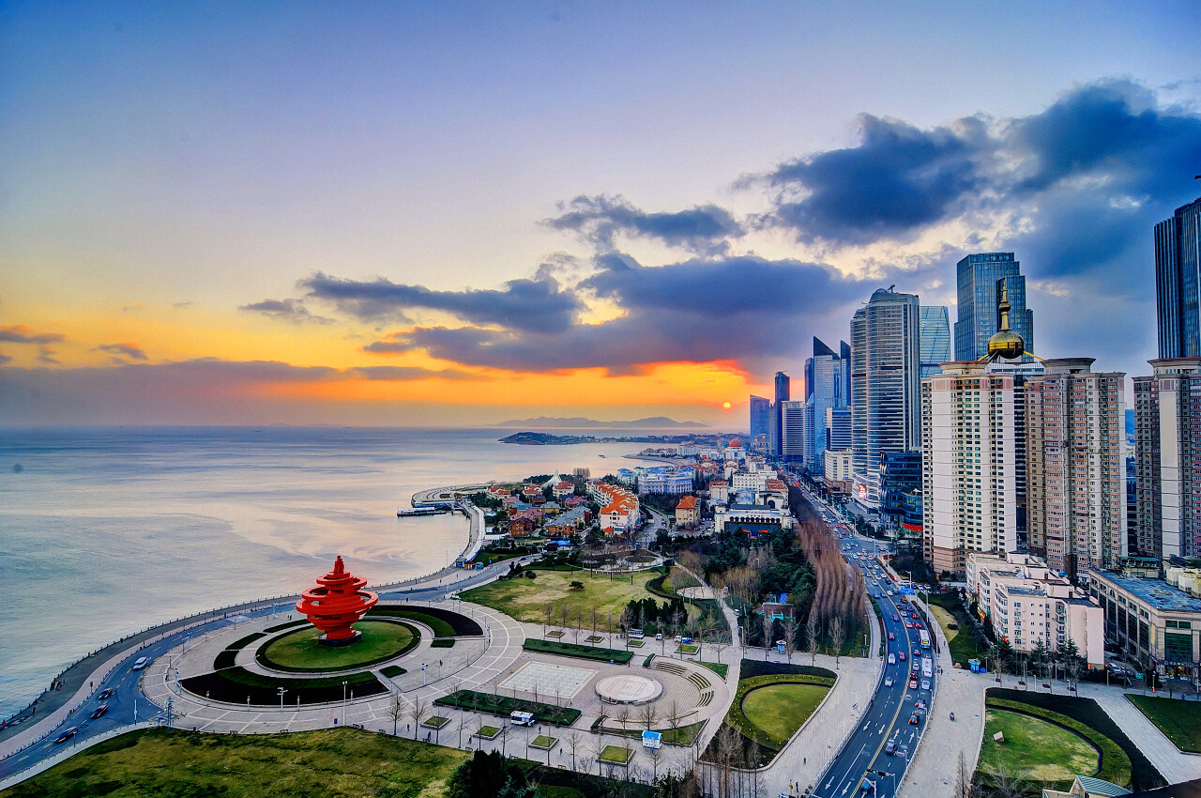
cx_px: 600
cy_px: 399
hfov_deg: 90.1
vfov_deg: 67.2
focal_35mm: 18
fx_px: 600
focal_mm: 12
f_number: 10
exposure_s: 1/20
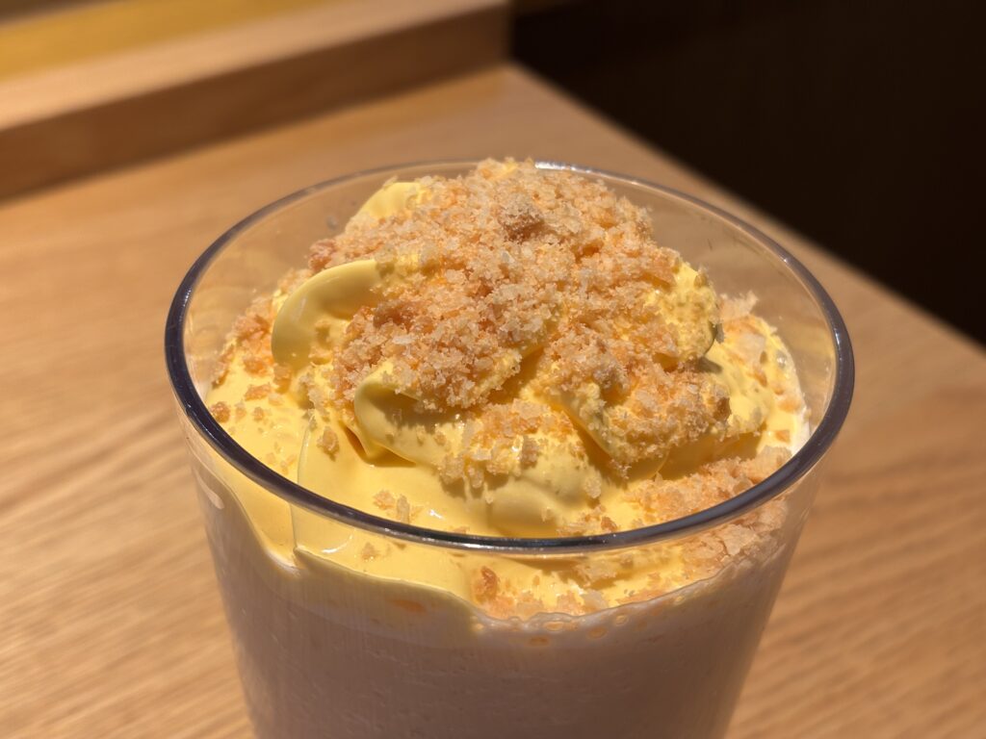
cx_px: 493
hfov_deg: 36.8
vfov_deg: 28.0
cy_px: 370
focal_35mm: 52
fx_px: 1481
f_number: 1.6
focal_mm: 5.96
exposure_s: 1/120
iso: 32
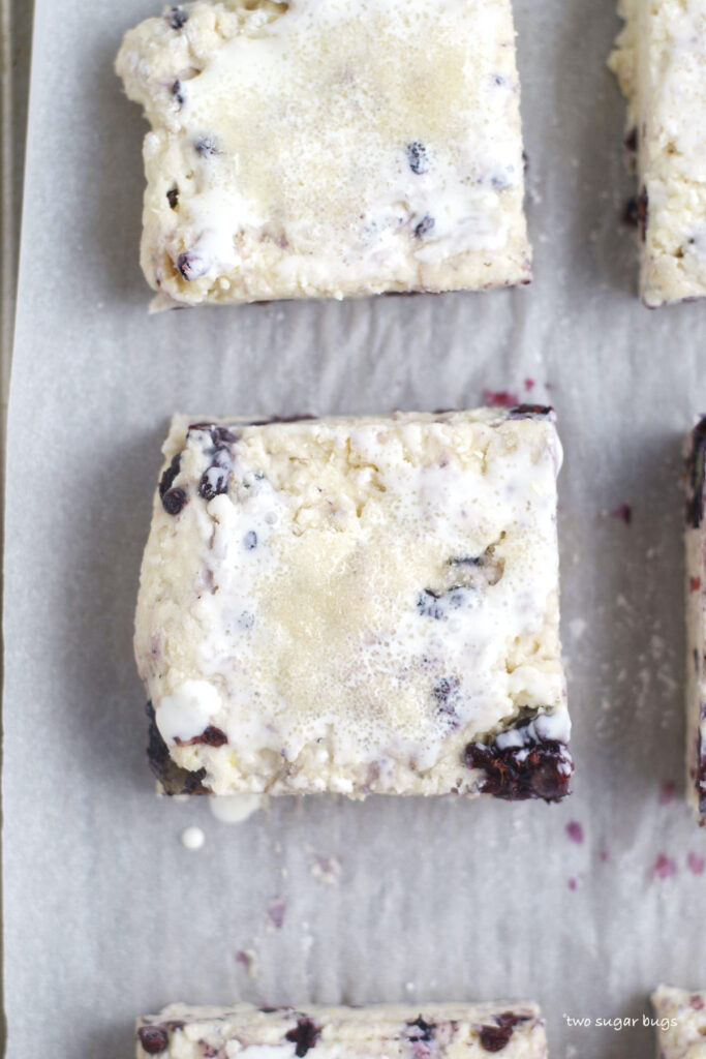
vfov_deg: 27.0
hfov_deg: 18.2
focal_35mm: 75
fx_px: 2205
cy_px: 530
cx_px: 353
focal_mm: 50
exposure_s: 1/125
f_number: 2.8
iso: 100
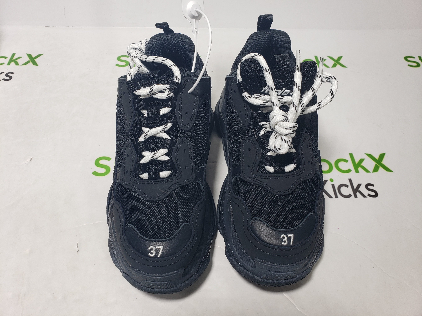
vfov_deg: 53.1
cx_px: 211
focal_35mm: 26
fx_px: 317
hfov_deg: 67.3
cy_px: 158
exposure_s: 1/175
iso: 50
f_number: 2.4
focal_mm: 4.3
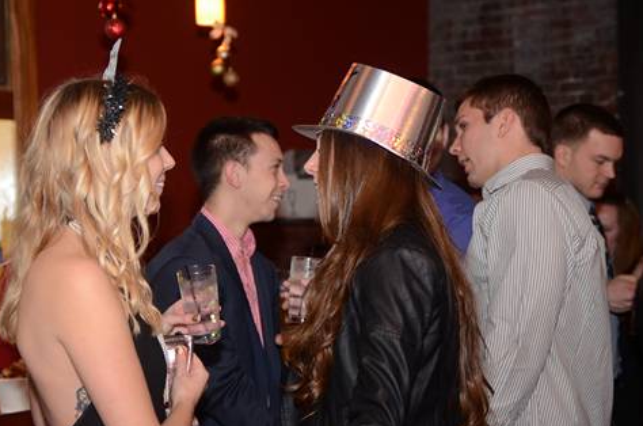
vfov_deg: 15.6
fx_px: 1551
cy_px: 222
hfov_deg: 23.4
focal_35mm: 87
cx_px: 296
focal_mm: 50
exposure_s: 1/30
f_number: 2.8
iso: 1250
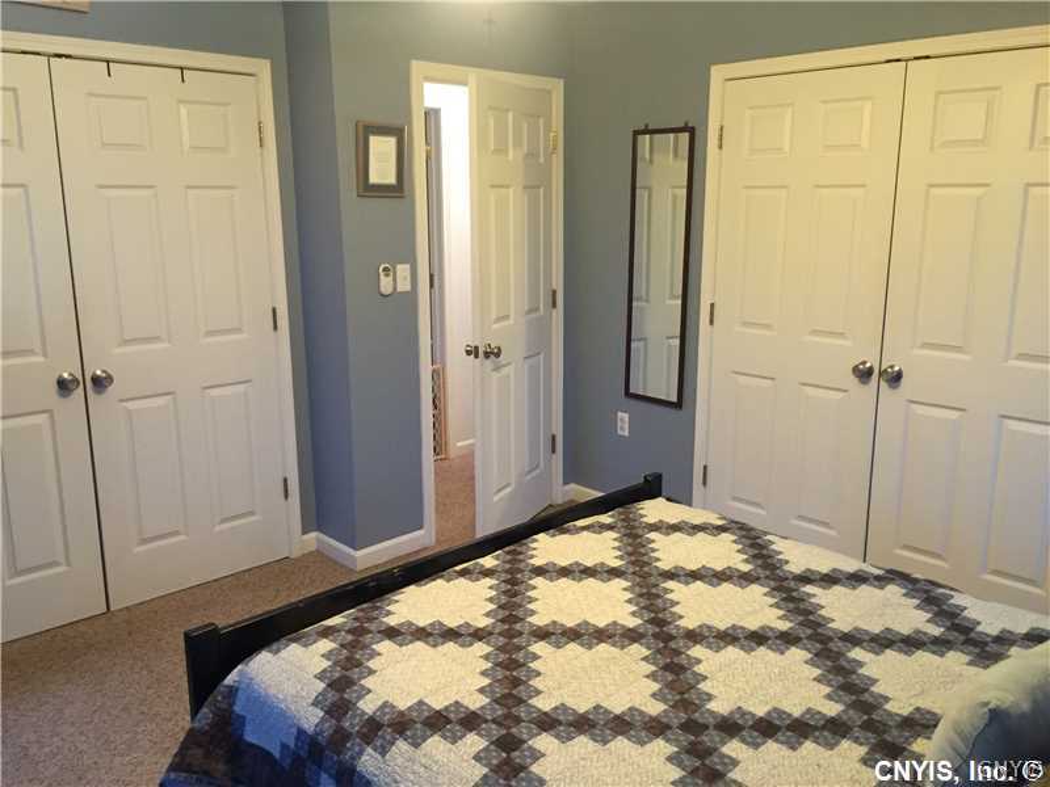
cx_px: 525
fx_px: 880
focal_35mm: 29
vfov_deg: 48.2
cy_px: 394
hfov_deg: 61.7
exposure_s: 1/8
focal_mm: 4.15
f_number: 2.2
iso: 125
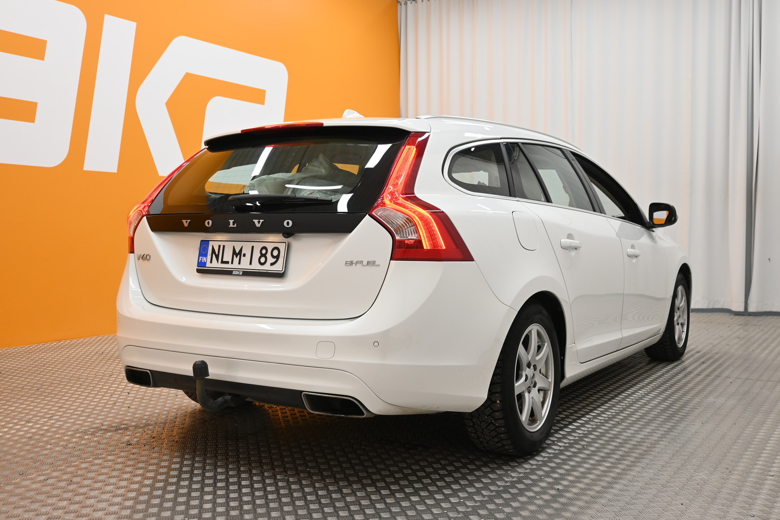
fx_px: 780
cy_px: 260
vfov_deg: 36.9
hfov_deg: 53.1
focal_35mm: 36
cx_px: 390
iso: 220
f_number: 4.2
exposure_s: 1/40
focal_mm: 24
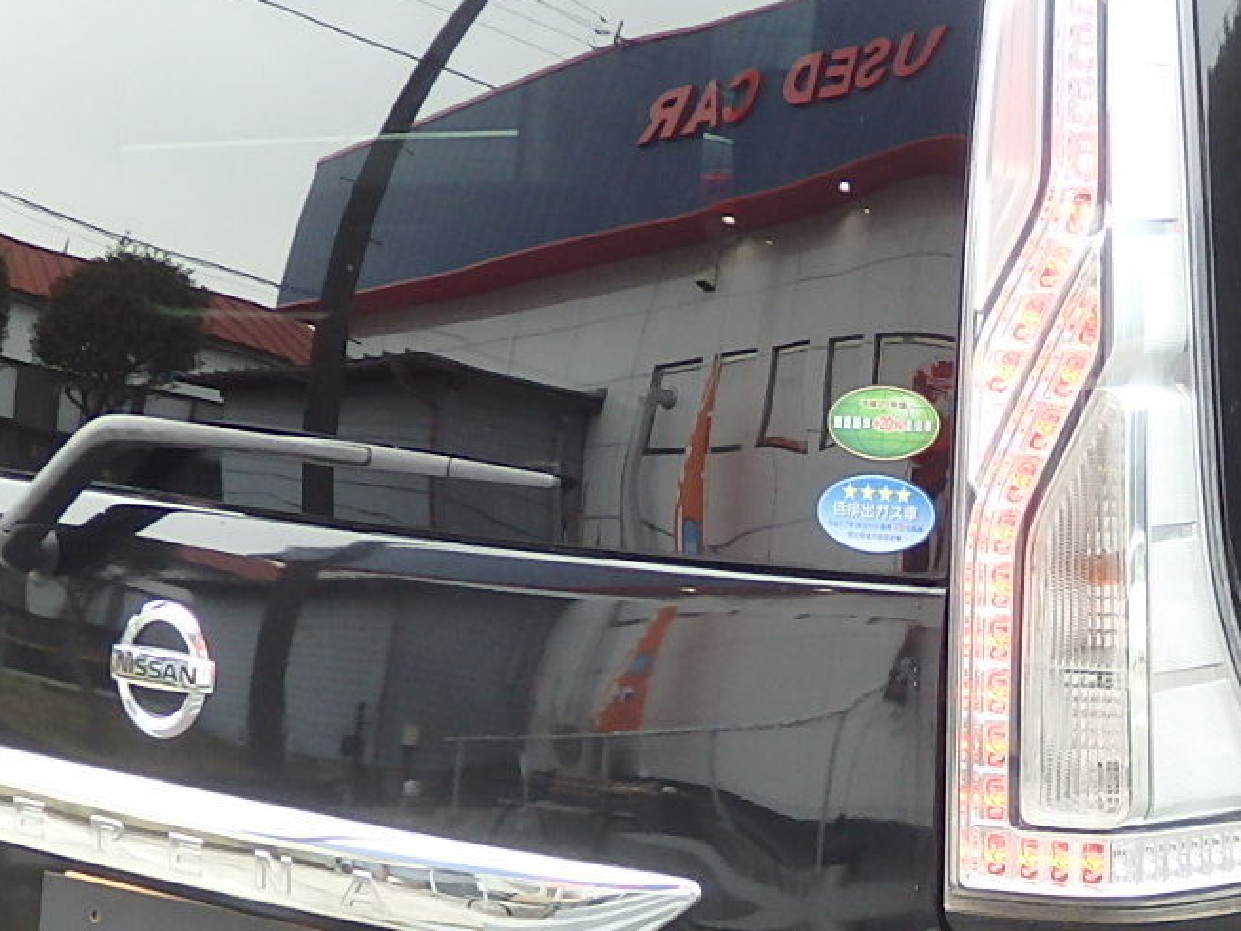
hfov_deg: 19.8
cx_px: 1146
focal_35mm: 97
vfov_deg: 15.1
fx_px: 3478
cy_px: 779
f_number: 3.4
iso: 125
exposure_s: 1/40
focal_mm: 6
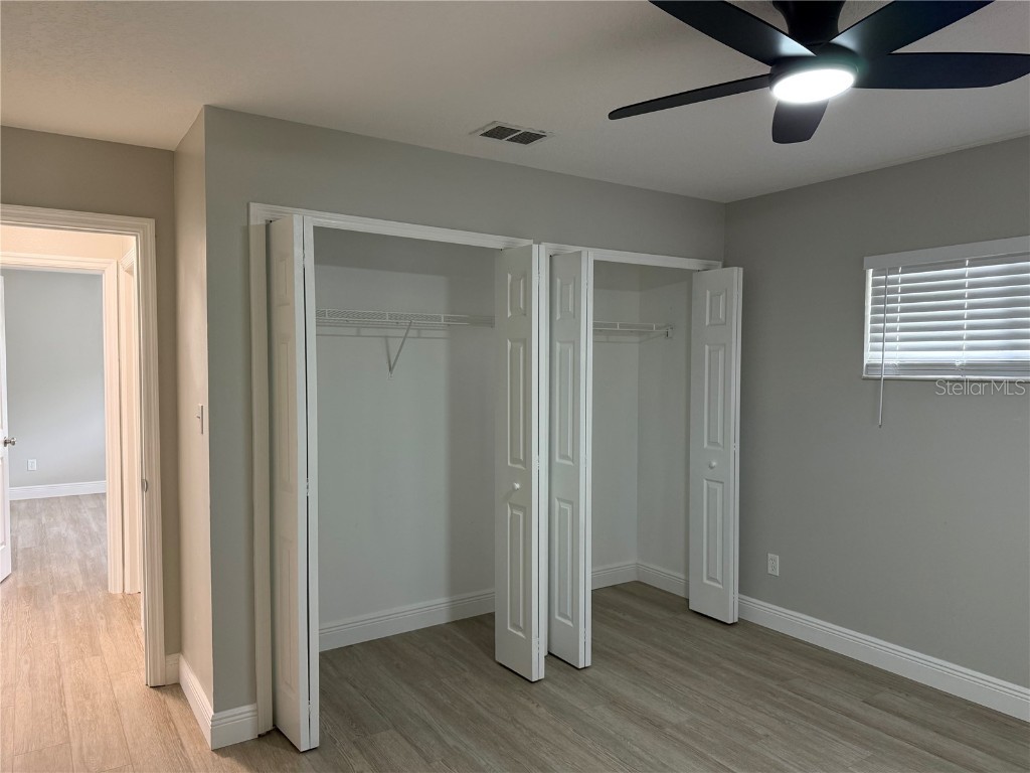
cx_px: 515
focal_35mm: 24
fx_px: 714
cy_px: 386
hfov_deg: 71.6
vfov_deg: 56.8
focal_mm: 6.76
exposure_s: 1/60
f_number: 1.78
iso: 200
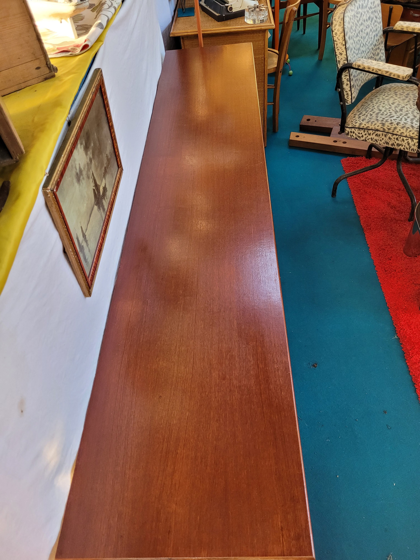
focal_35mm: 26
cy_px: 280
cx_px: 210
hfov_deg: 53.1
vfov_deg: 67.3
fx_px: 421
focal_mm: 5.4
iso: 250
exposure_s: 1/100
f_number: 1.8
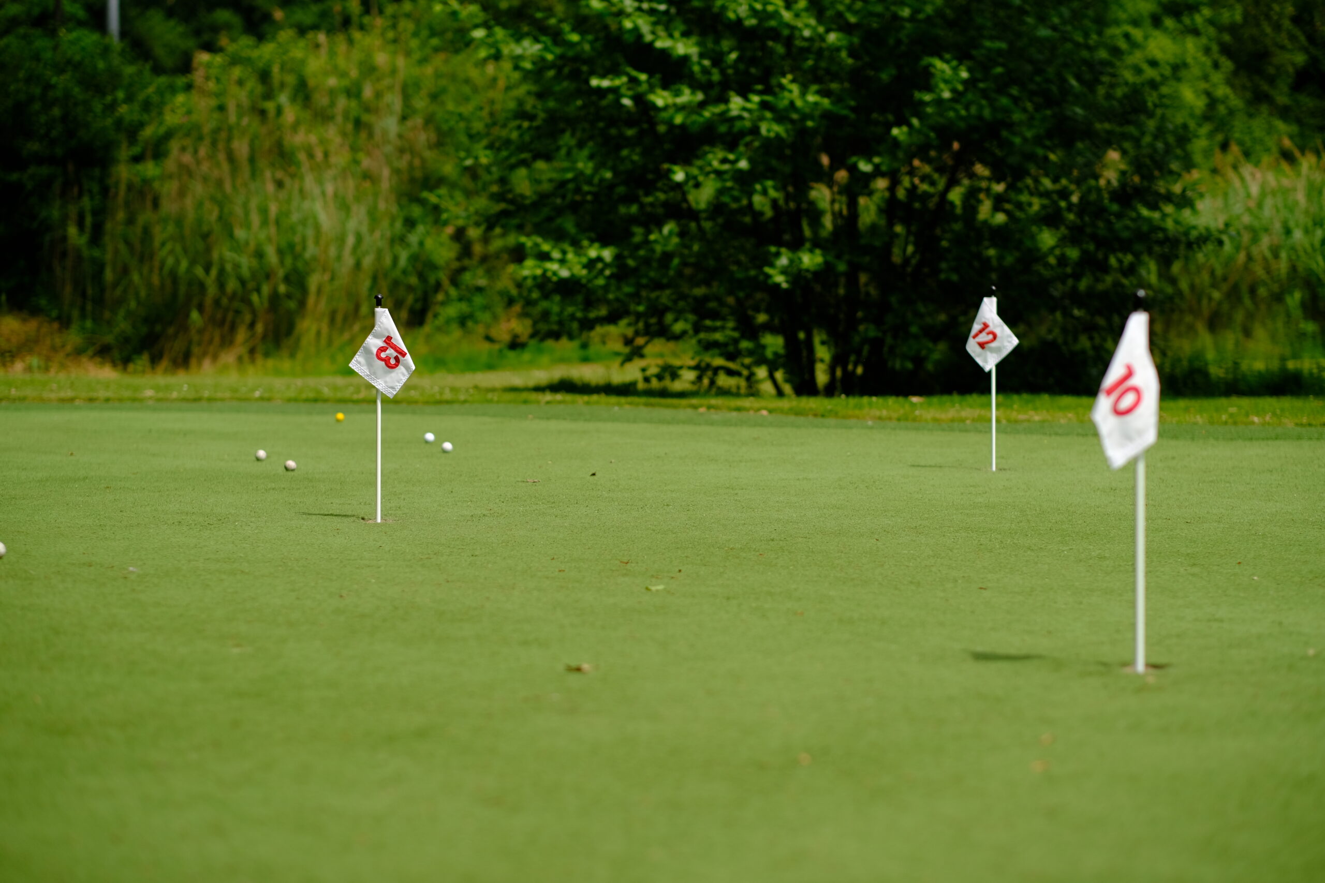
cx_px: 662
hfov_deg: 24.2
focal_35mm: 84
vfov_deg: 16.3
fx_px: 3092
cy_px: 442
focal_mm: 56
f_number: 1.8
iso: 160
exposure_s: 1/5000
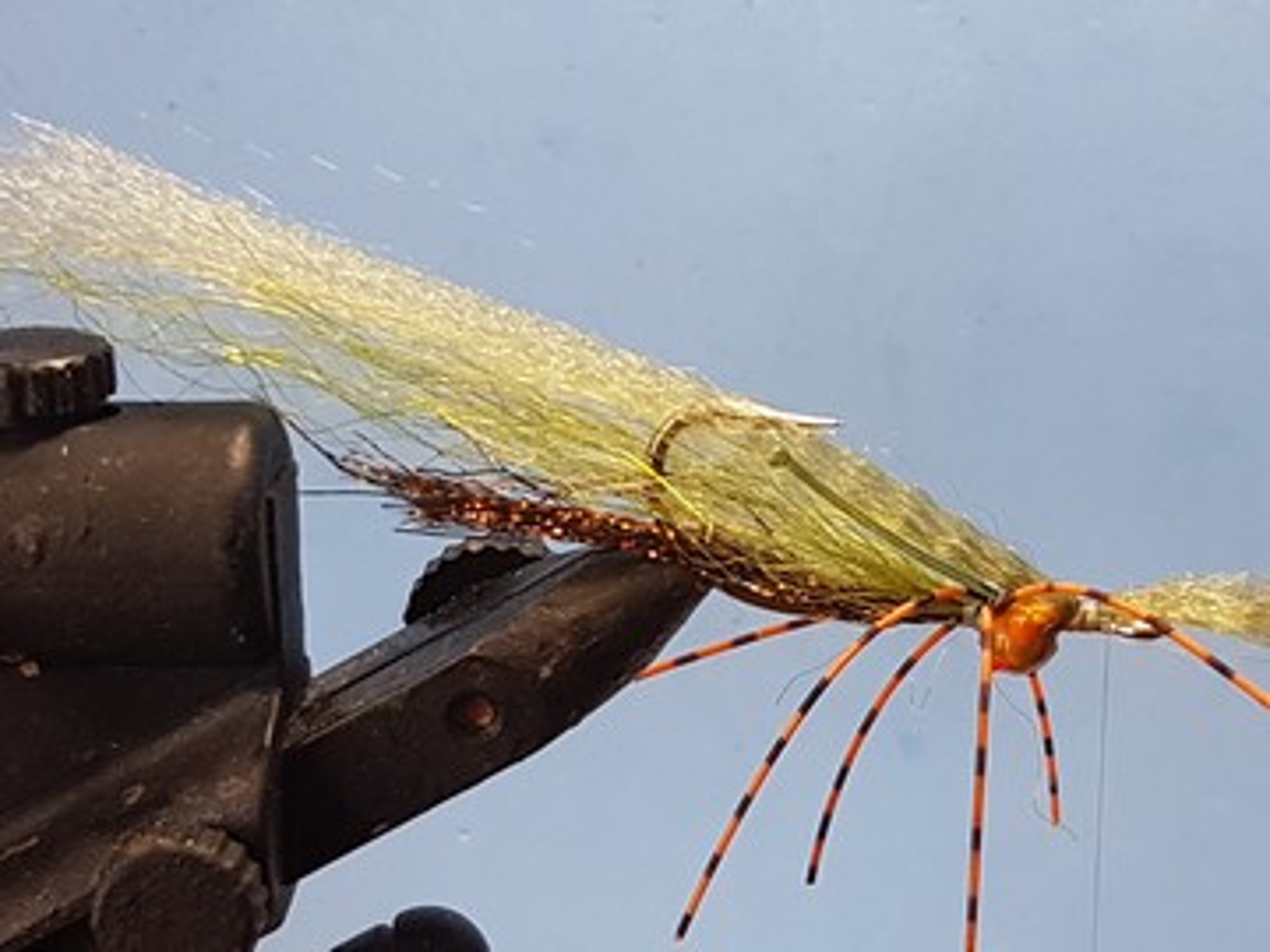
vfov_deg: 53.1
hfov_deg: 67.3
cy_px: 476
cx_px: 635
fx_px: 954
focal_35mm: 26
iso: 64
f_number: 1.7
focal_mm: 4.2
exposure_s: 1/100
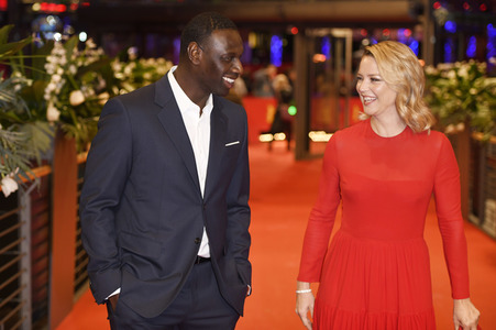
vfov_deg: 19.4
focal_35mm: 70
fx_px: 964
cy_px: 165
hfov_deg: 28.9
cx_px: 248
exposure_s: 1/320
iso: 800
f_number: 3.2
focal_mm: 70
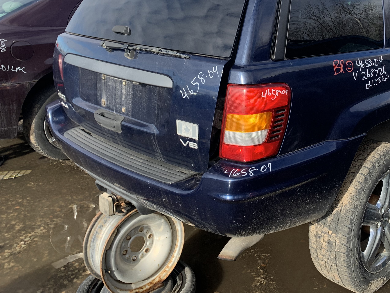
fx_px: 462
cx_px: 293
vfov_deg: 34.2
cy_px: 65
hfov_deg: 44.2
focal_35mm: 41
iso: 25
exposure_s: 1/1088
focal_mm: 4.25
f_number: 1.8
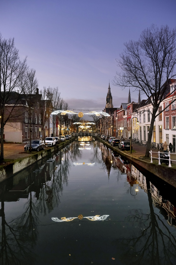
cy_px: 132
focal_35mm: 24
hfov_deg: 53.1
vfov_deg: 73.7
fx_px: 176
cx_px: 88
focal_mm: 16
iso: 3200
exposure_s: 1/38
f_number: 3.6
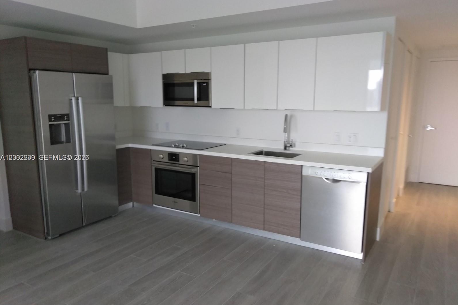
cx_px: 230
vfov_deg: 59.5
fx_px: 267
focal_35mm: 21
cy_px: 158
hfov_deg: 81.2
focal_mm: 3.46
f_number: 2.2
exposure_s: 1/30
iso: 298
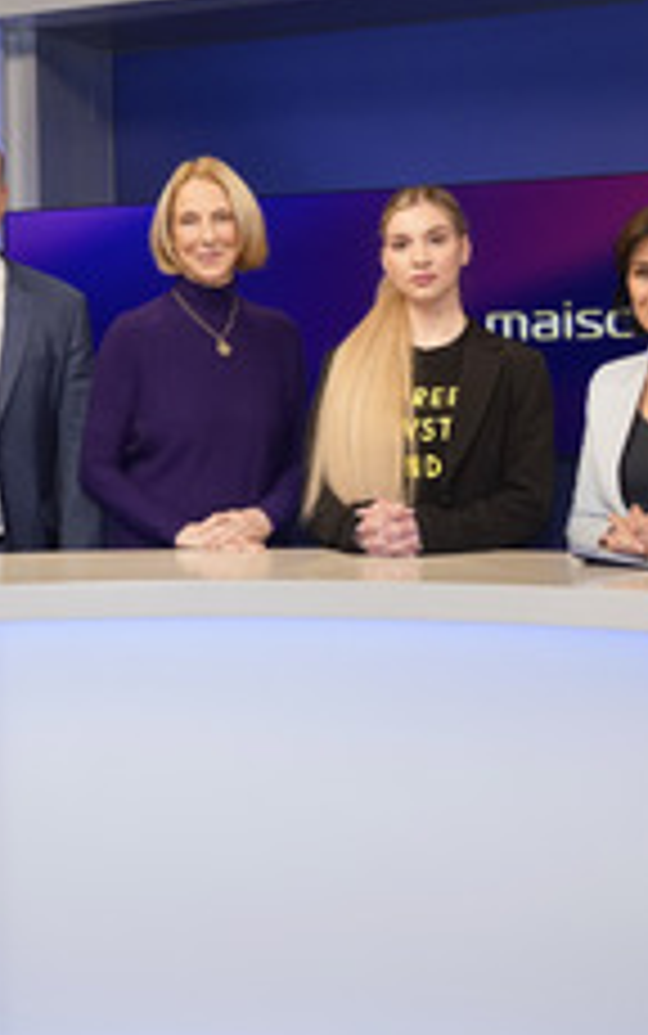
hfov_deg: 22.5
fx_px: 1580
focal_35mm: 56
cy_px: 472
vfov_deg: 36.2
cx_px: 38
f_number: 5
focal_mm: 28
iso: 2000
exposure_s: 1/160
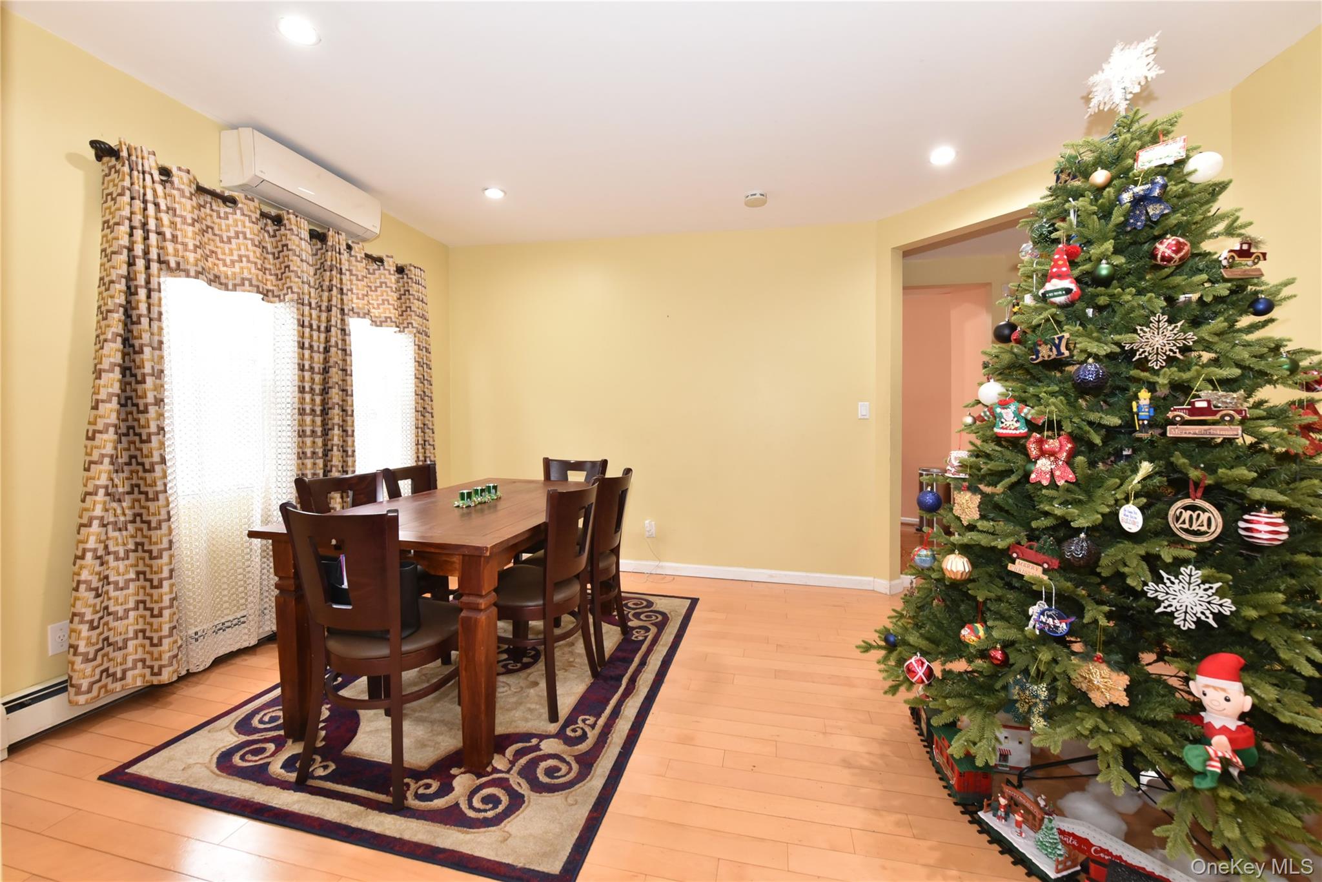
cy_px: 441
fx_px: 514
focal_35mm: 14
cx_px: 661
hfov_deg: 104.2
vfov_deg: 81.2
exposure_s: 1/25
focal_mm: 14
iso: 1600
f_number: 8
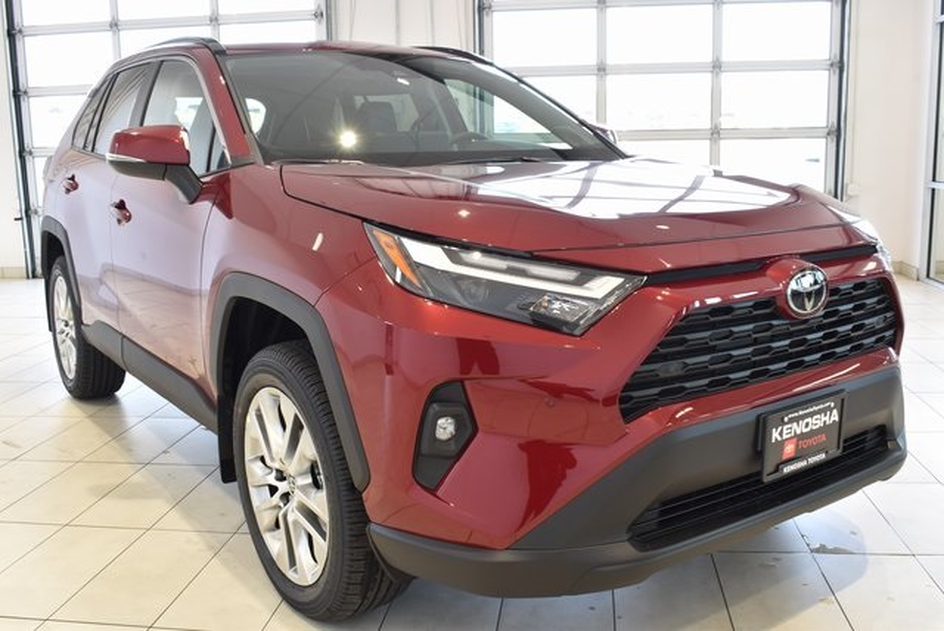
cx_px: 472
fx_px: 905
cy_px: 316
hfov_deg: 55.1
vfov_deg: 38.4
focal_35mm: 34
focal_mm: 23
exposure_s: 1/8
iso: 400
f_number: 14
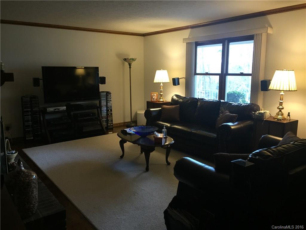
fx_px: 256
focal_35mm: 29
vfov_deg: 48.2
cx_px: 153
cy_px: 115
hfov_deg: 61.7
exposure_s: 1/30
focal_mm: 4.15
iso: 125
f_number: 2.2
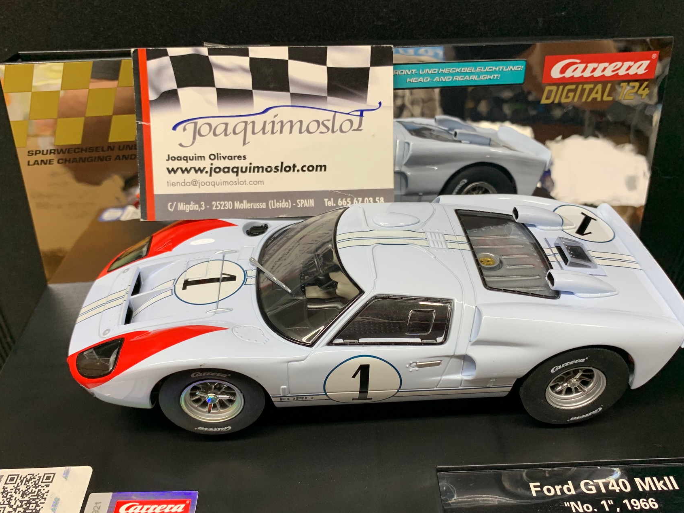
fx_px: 613
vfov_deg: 45.4
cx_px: 348
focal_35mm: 31
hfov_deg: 58.4
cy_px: 279
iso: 64
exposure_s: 1/50
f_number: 1.8
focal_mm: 4.25
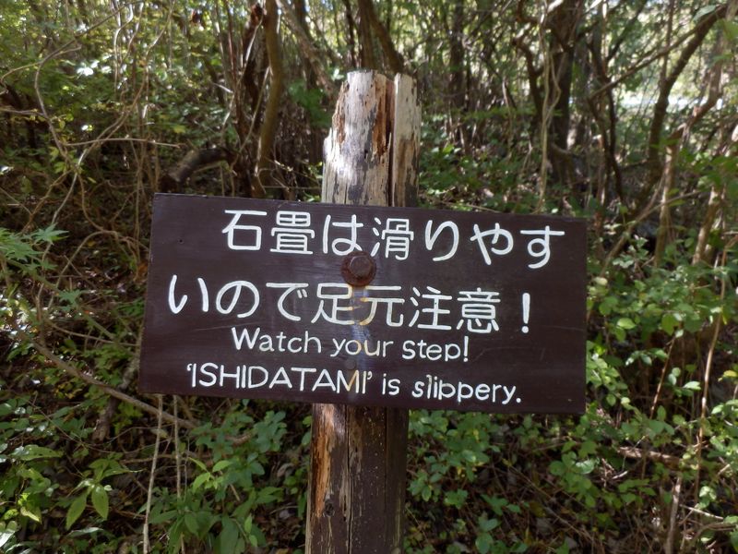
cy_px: 277
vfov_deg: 56.8
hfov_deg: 71.6
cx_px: 369
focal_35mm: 24
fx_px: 512
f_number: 3
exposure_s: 1/30
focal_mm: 4.2
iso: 80
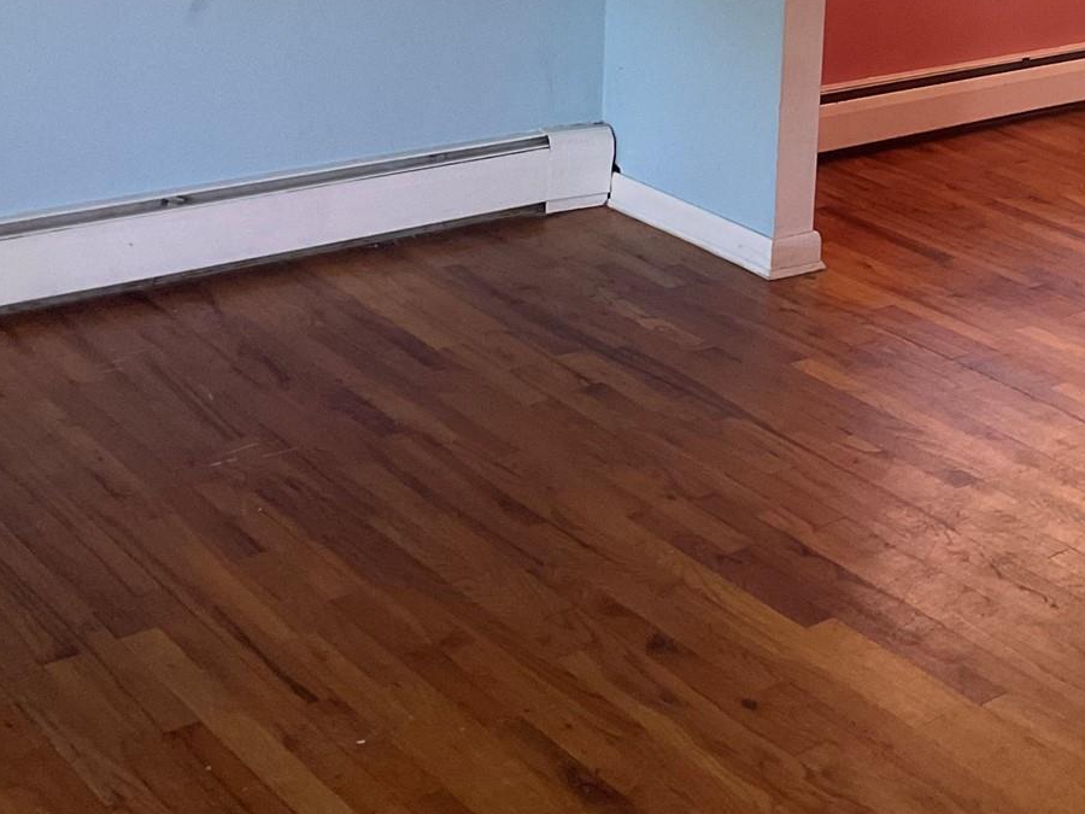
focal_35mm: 66
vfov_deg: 21.4
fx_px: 2069
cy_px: -13
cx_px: 1146
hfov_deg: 27.3
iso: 80
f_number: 1.8
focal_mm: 3
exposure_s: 1/60
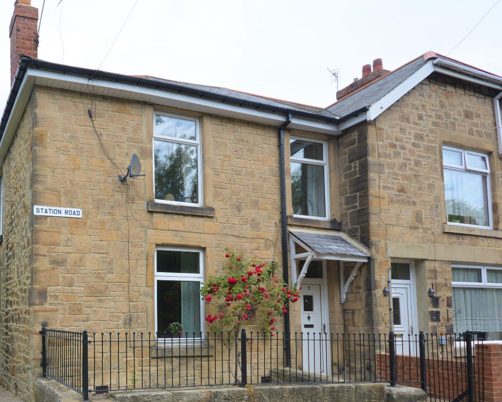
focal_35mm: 28
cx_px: 91
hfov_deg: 57.0
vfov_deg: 50.3
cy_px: 279
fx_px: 416
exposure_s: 1/250
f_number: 8
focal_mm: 10
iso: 125
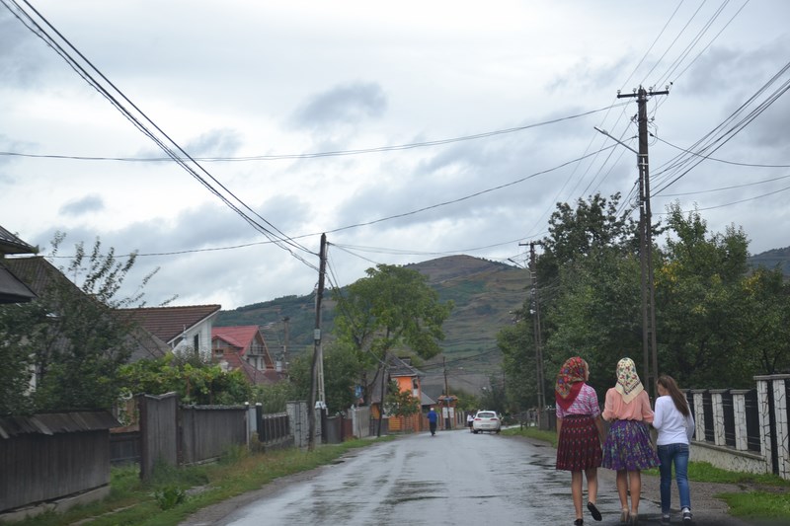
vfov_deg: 18.2
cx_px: 395
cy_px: 263
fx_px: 1645
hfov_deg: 27.0
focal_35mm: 75
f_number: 5.6
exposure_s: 1/125
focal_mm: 50
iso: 220
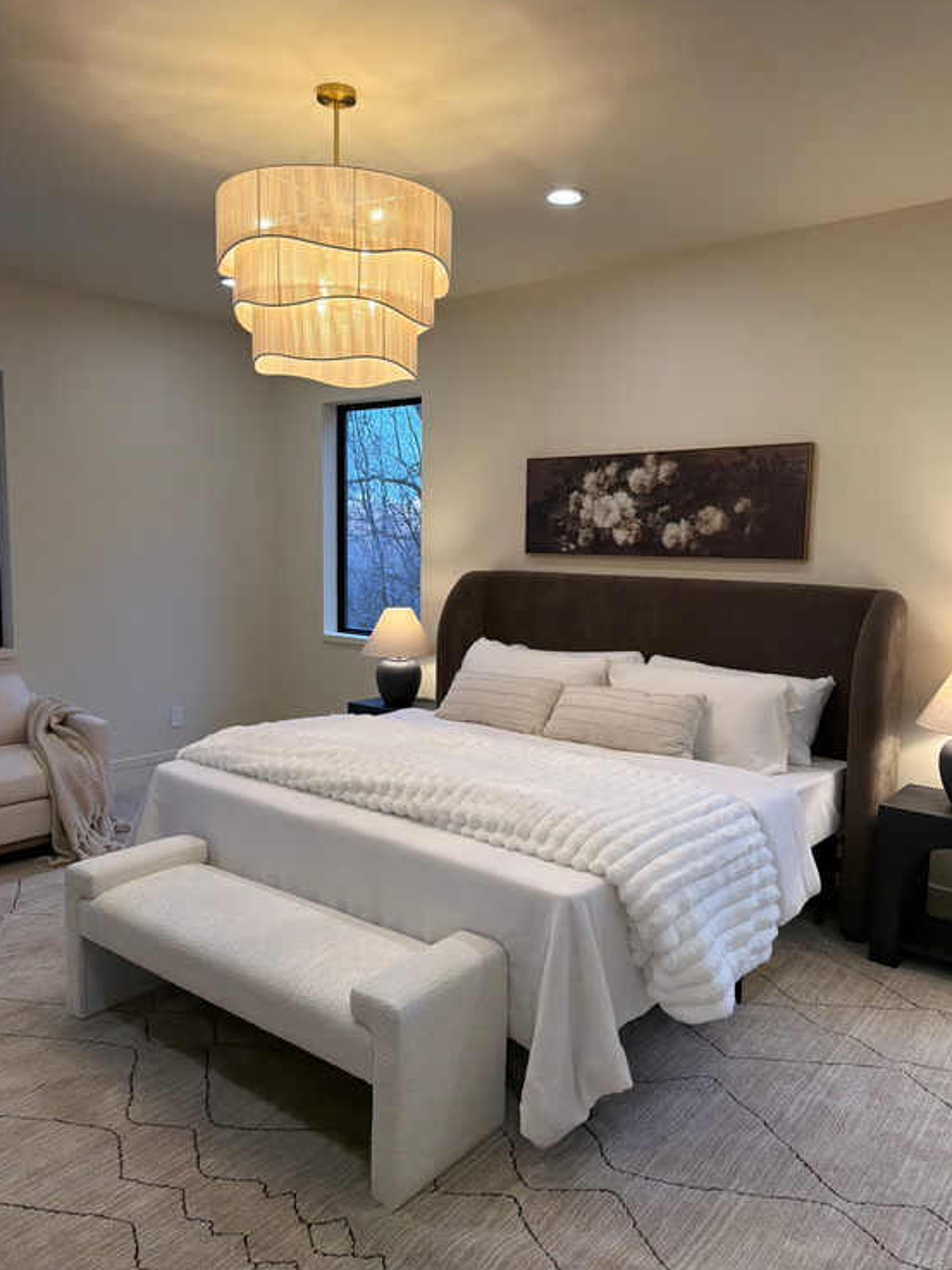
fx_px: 916
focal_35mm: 25
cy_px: 651
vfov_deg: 69.4
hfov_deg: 54.9
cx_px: 489
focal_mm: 6.76
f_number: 1.78
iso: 500
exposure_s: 1/309
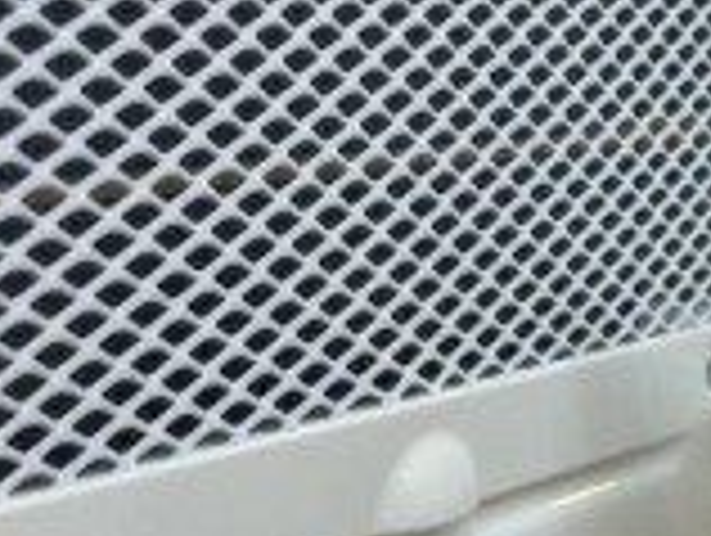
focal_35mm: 105
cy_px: 640
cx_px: 954
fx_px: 2160
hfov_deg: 17.4
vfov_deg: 13.7
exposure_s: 1/100
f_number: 1.6
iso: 50
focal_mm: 5.96
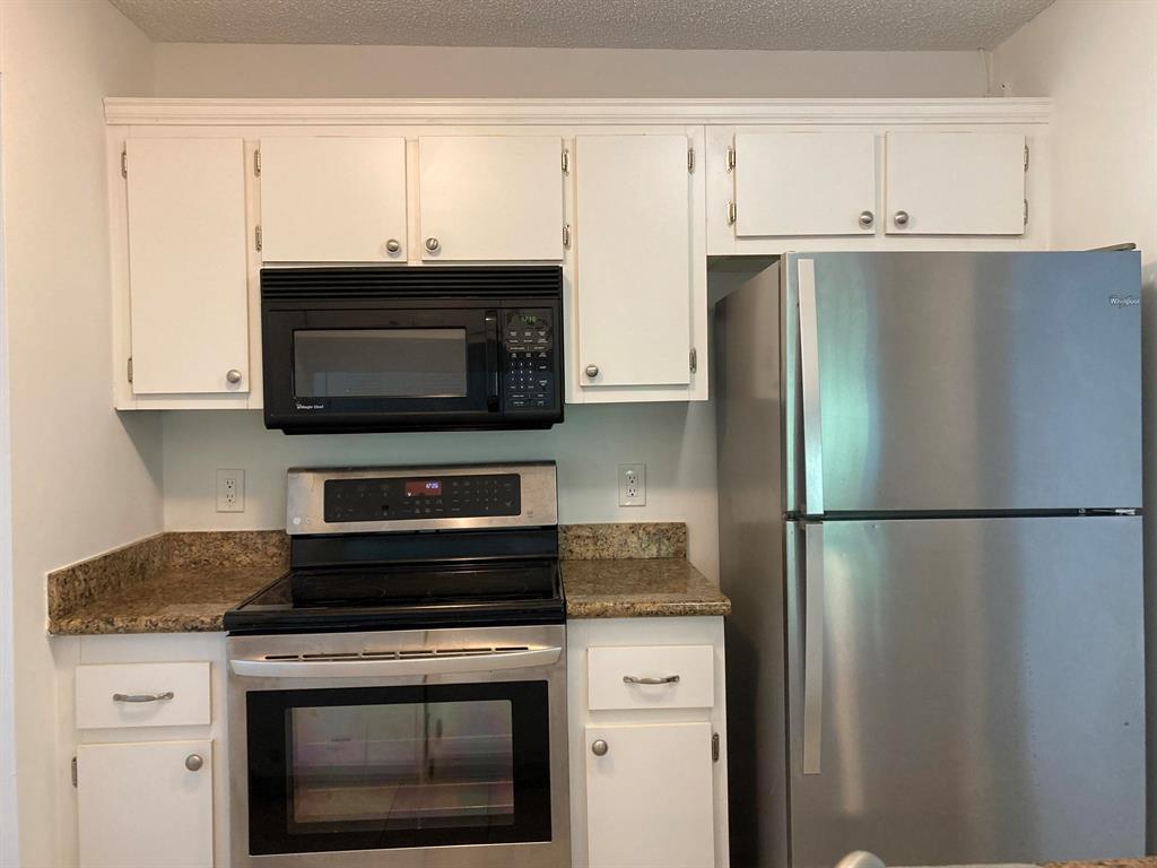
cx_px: 578
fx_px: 936
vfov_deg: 49.7
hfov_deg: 63.4
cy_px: 434
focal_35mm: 28
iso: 160
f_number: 1.8
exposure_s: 1/60
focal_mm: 3.99
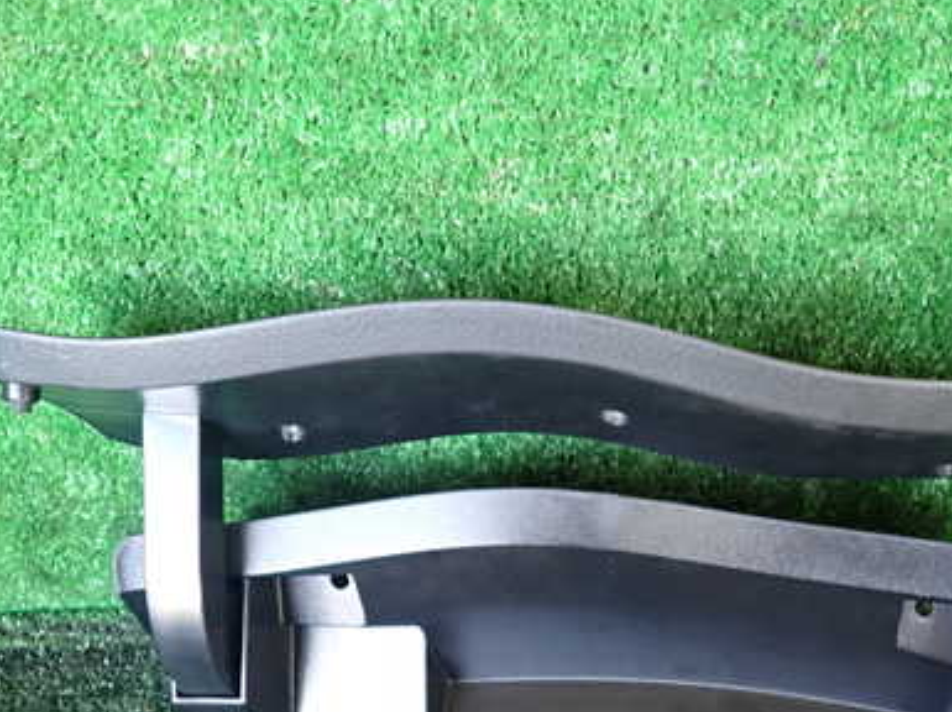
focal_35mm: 39
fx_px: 1072
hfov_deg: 47.4
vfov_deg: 36.6
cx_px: 608
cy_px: 438
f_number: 2
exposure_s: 1/30
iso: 200
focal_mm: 4.5
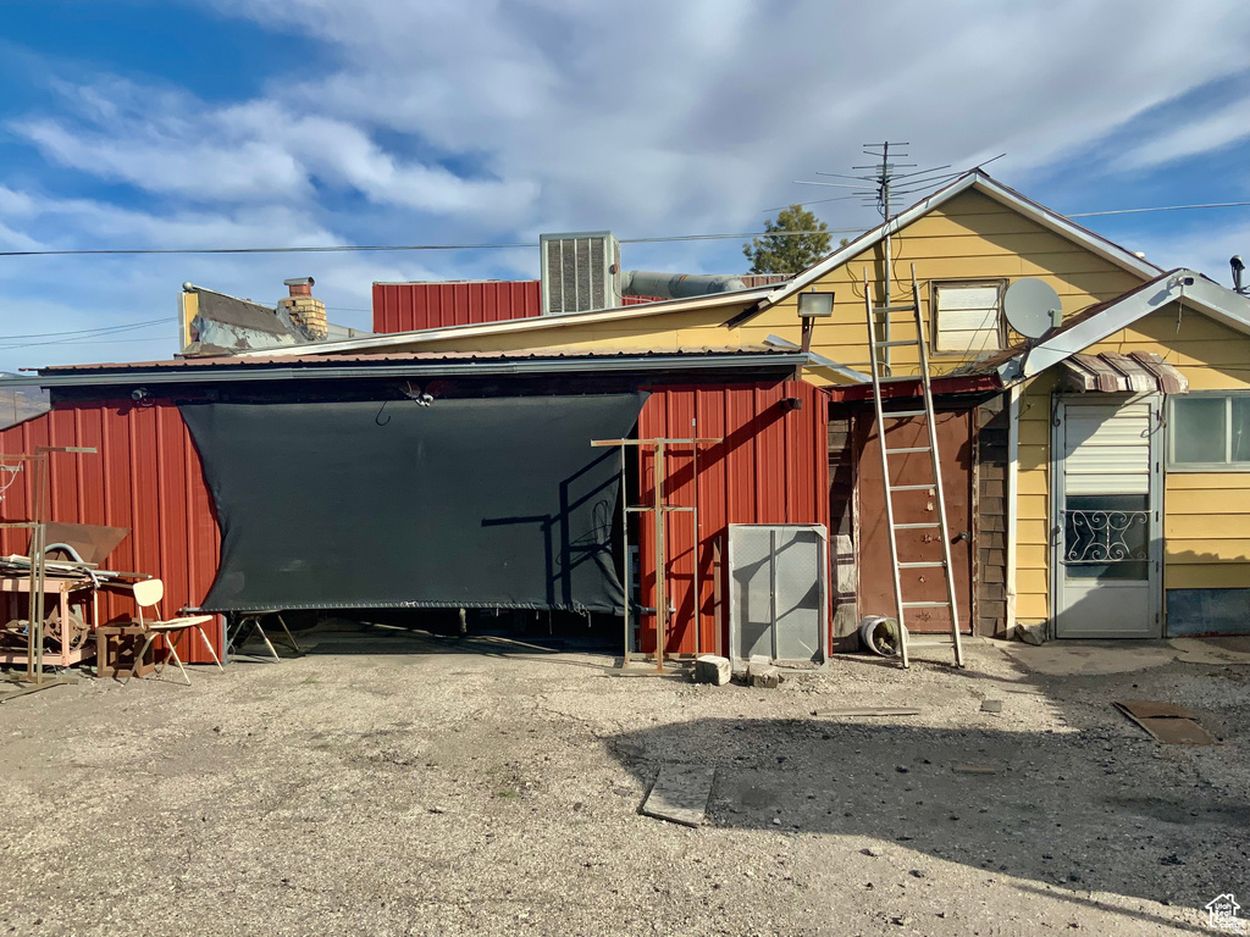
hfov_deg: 61.7
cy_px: 468
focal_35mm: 29
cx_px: 625
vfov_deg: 48.2
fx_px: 1047
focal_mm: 3
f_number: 1.8
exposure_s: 1/2227
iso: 16
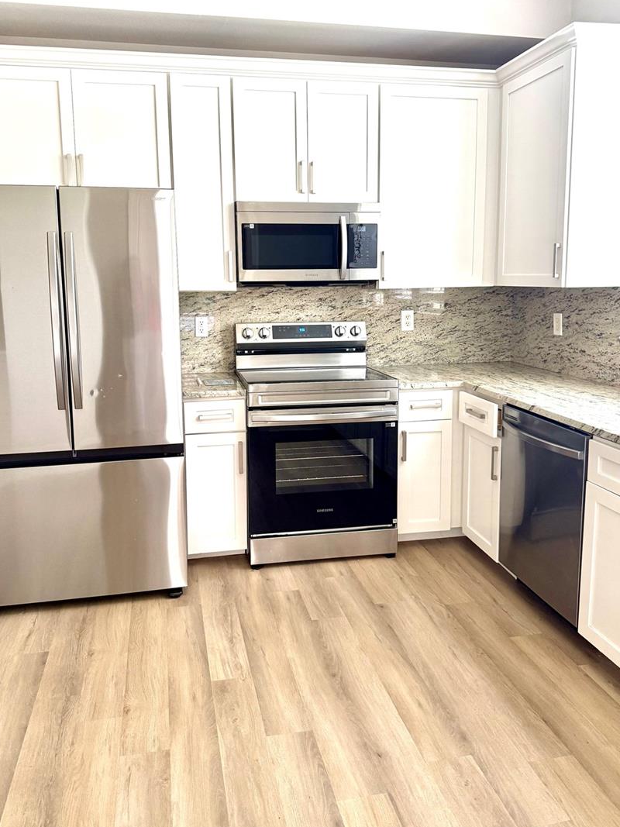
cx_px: 299
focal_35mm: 27
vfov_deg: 65.2
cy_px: 374
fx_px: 645
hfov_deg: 51.3
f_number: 1.78
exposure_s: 1/117
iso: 200
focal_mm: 6.76
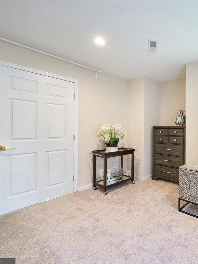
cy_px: 136
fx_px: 137
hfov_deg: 60.9
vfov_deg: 87.7
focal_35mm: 18
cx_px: 177
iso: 160
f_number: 8
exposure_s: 1/10
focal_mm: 12
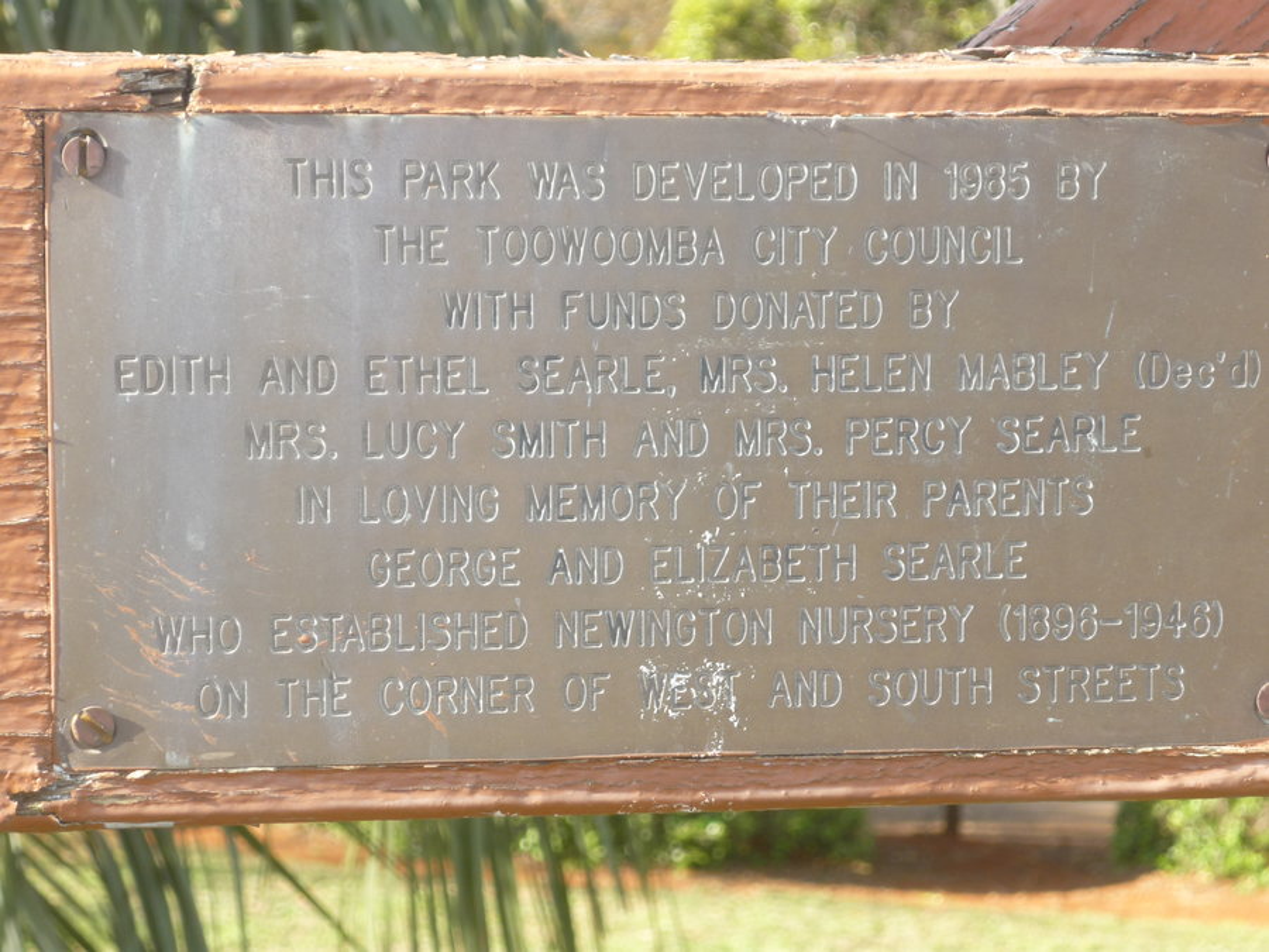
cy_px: 476
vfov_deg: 14.8
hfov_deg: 19.6
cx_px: 634
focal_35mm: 100
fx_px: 3666
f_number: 5.1
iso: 100
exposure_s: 1/80
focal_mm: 16.5
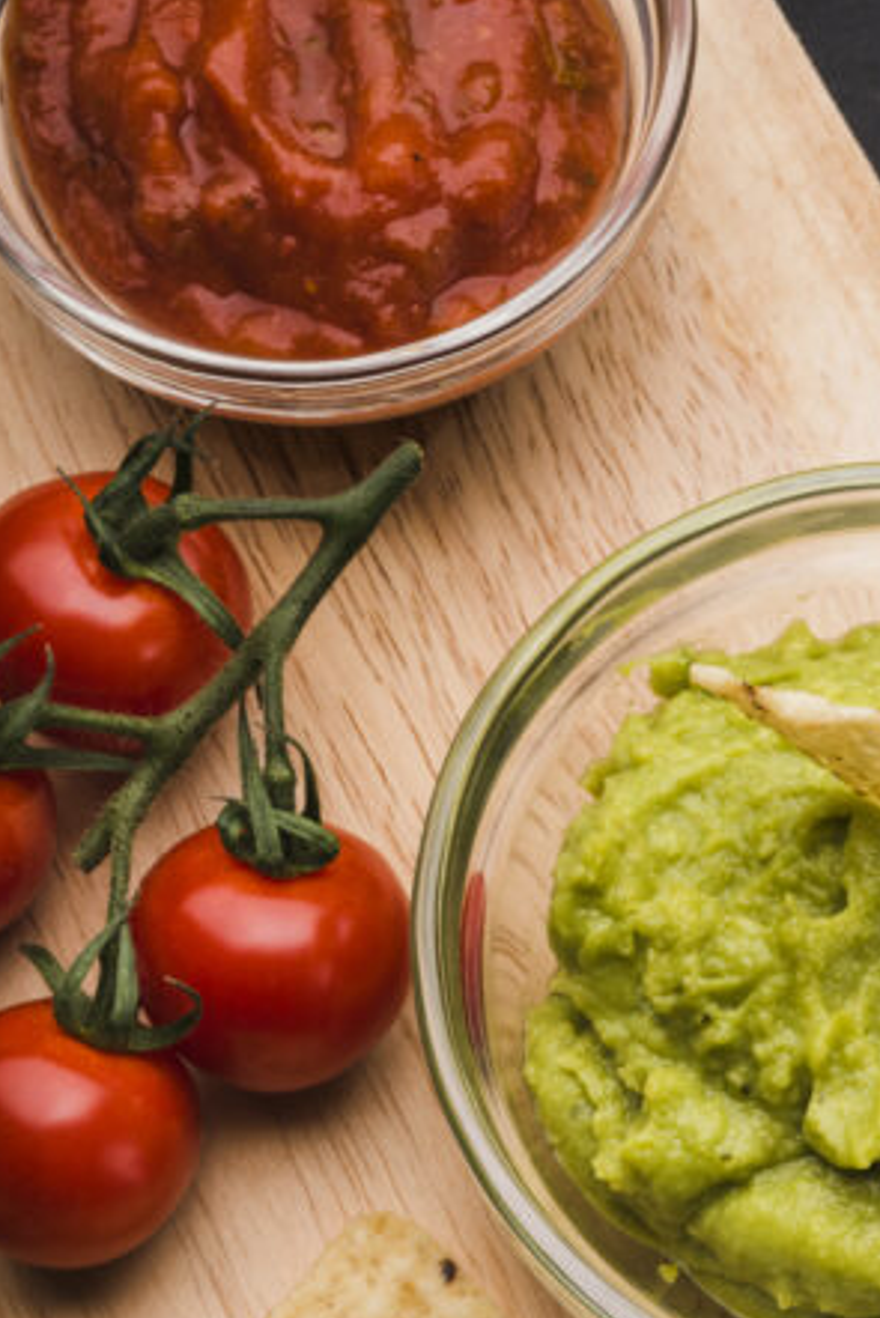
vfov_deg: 23.7
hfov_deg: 16.8
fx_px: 2967
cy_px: 1401
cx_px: 646
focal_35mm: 81
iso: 125
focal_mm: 35
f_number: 16
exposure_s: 1/160
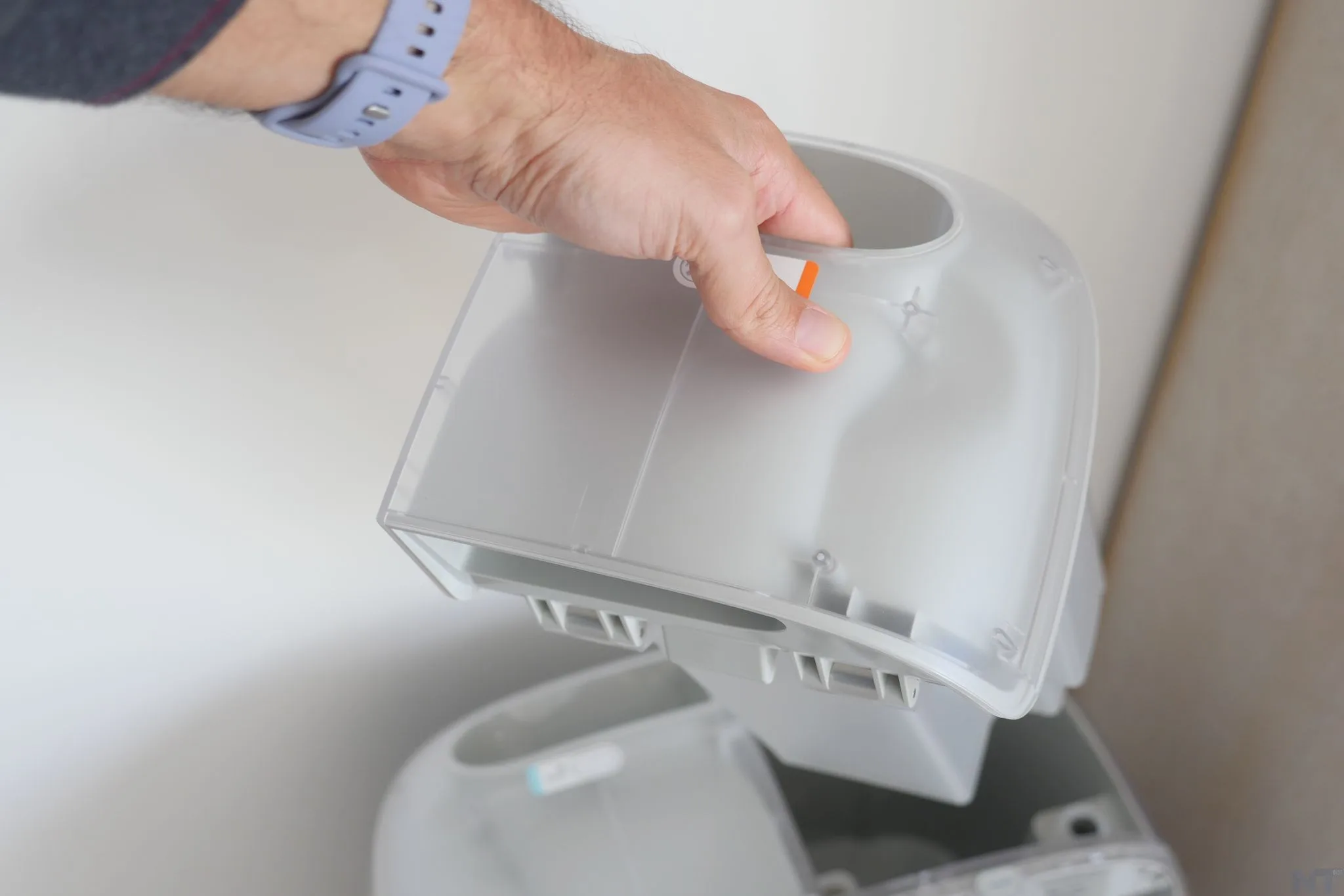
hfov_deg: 43.6
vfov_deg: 29.9
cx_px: 672
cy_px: 448
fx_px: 1680
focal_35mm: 45
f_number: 2.8
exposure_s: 1/60
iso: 250
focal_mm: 22
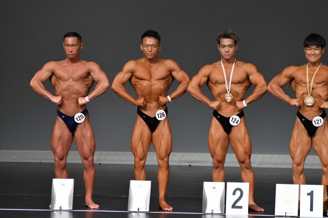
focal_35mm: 375
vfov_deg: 3.7
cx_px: 164
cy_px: 109
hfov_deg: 5.5
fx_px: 3415
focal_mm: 250
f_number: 5.6
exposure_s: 1/400
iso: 5000
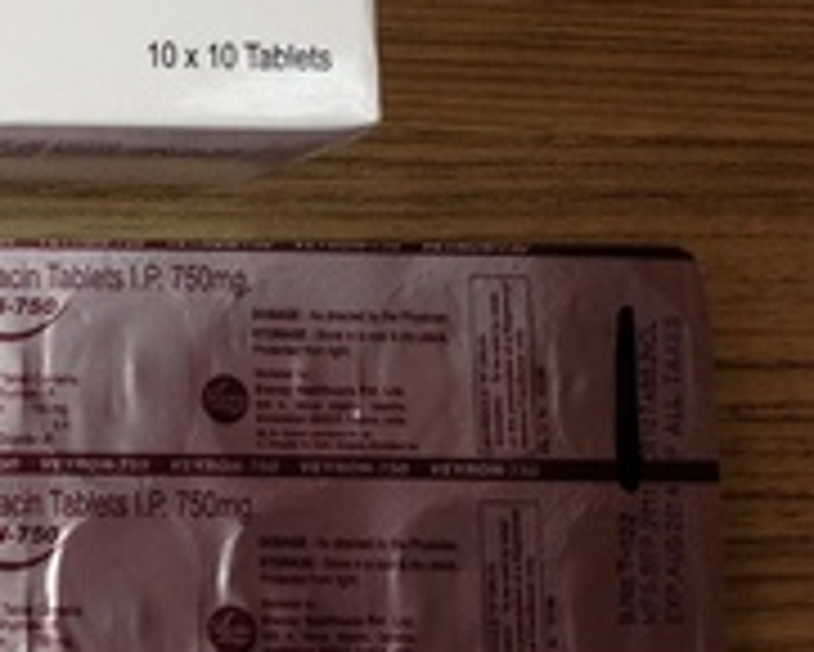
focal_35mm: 89
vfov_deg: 17.0
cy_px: 43
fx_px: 2145
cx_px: -216
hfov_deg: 19.9
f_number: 2.4
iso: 50
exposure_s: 1/166
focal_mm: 4.13
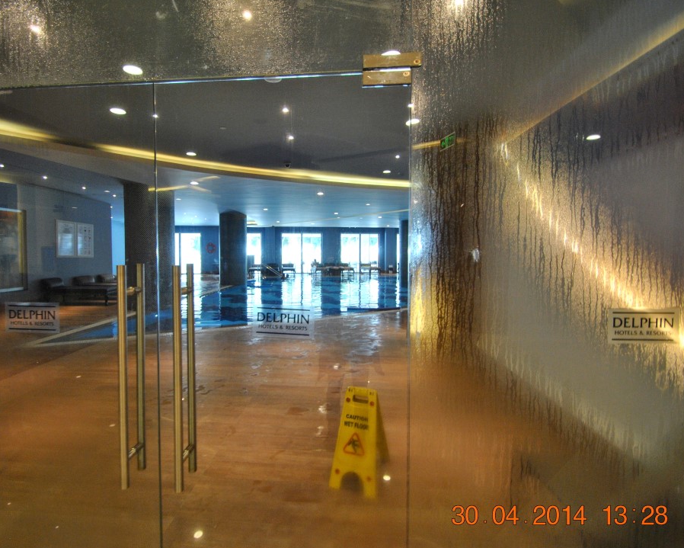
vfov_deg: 73.8
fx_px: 365
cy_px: 267
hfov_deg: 86.2
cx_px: 314
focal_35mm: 18
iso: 400
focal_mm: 10
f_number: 3.5
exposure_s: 1/25
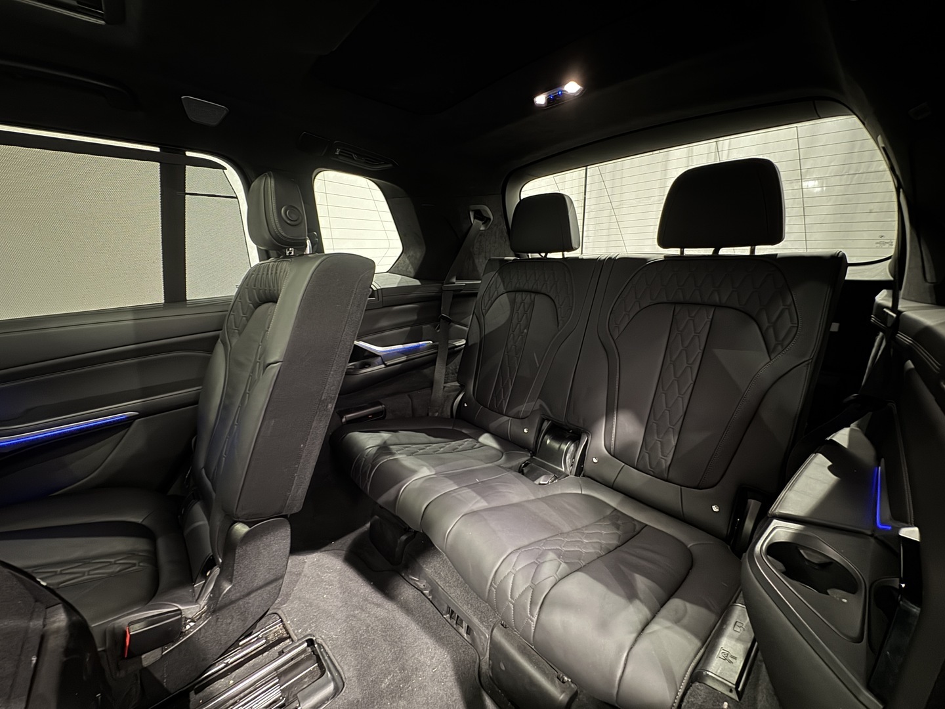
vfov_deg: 85.7
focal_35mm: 14
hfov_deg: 102.1
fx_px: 382
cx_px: 472
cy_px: 354
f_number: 2.2
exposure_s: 1/13
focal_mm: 2.22
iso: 640
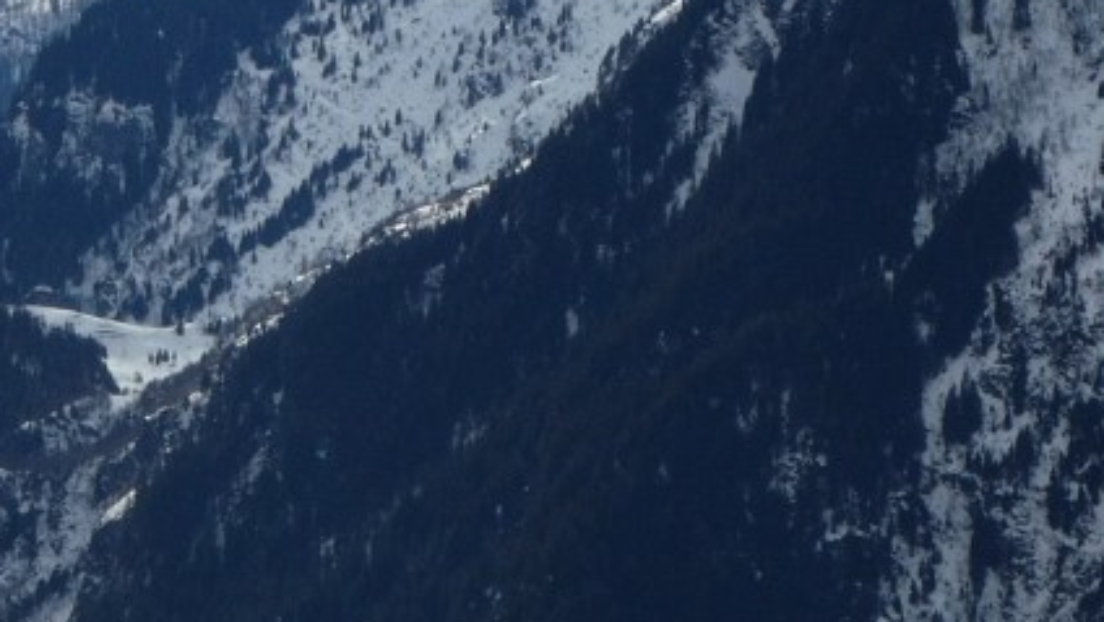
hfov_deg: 5.2
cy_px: -190
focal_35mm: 416
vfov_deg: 2.9
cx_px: -263
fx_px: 12184
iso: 80
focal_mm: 24.2
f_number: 7.1
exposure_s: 1/500
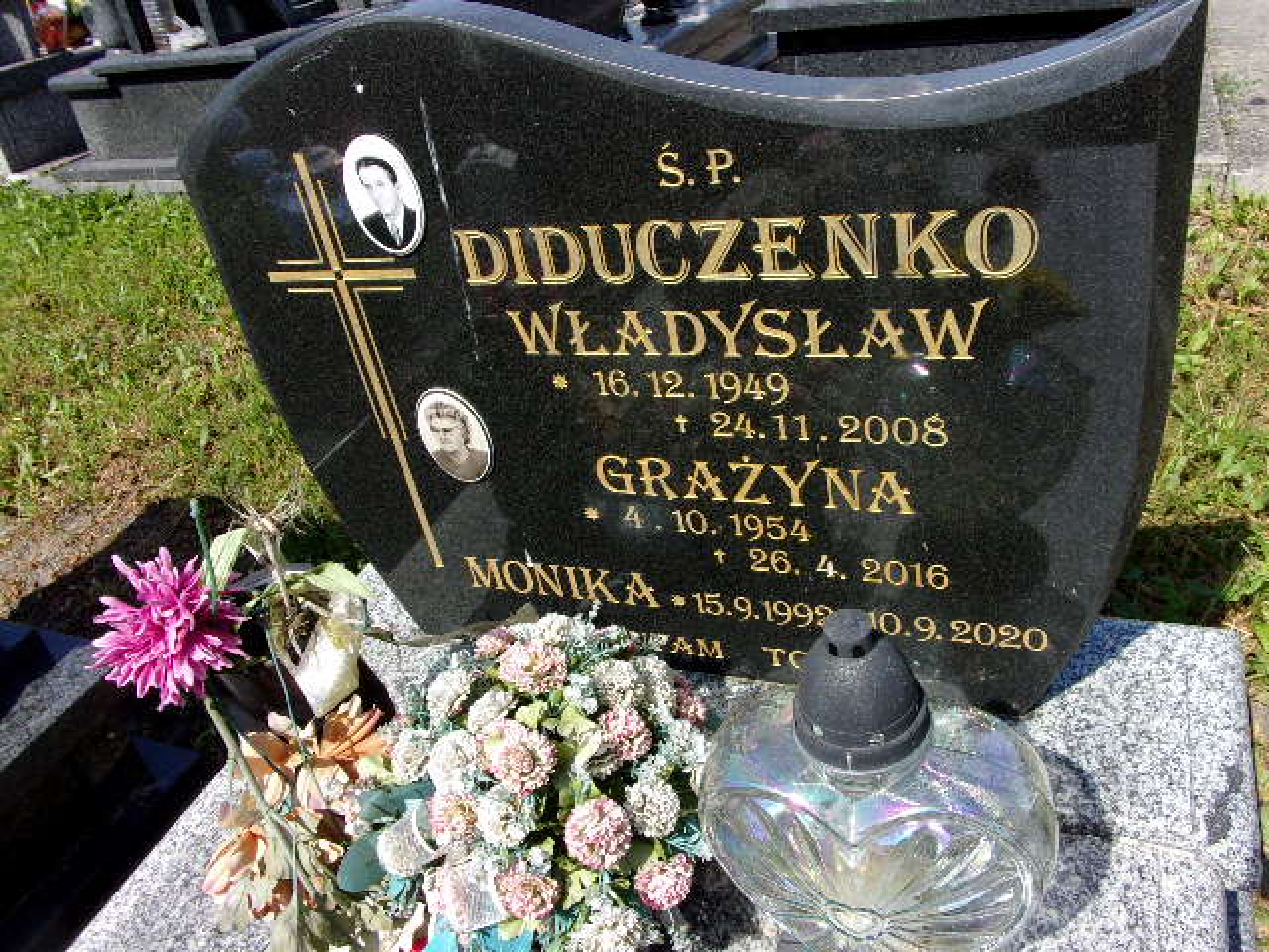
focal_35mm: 28
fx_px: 1026
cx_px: 634
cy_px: 476
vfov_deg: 49.7
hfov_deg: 63.4
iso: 80
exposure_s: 1/70
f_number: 10.8
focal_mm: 5.1
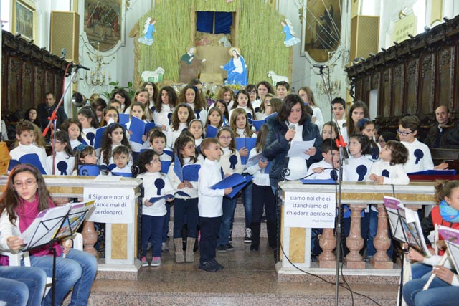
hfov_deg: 50.7
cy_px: 153
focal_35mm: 38
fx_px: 485
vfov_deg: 35.1
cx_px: 230
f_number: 4
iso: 4000
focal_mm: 38
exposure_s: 1/160
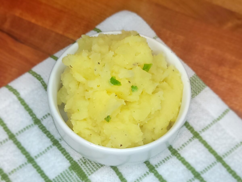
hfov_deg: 67.3
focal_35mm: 26
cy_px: 91
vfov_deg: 53.1
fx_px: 182
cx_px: 121
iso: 80
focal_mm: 5.4
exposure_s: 1/60
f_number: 1.8
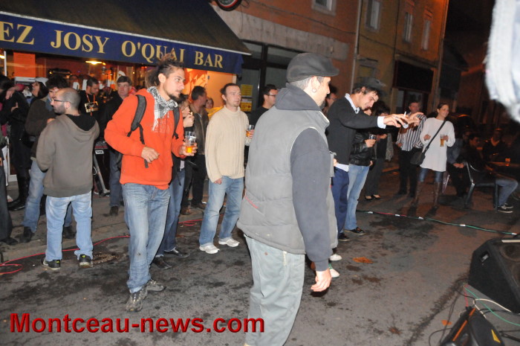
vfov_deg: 47.8
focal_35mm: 27
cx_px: 260
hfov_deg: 67.4
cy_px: 173
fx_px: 390
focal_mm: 18
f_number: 3.5
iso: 3200
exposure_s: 1/200
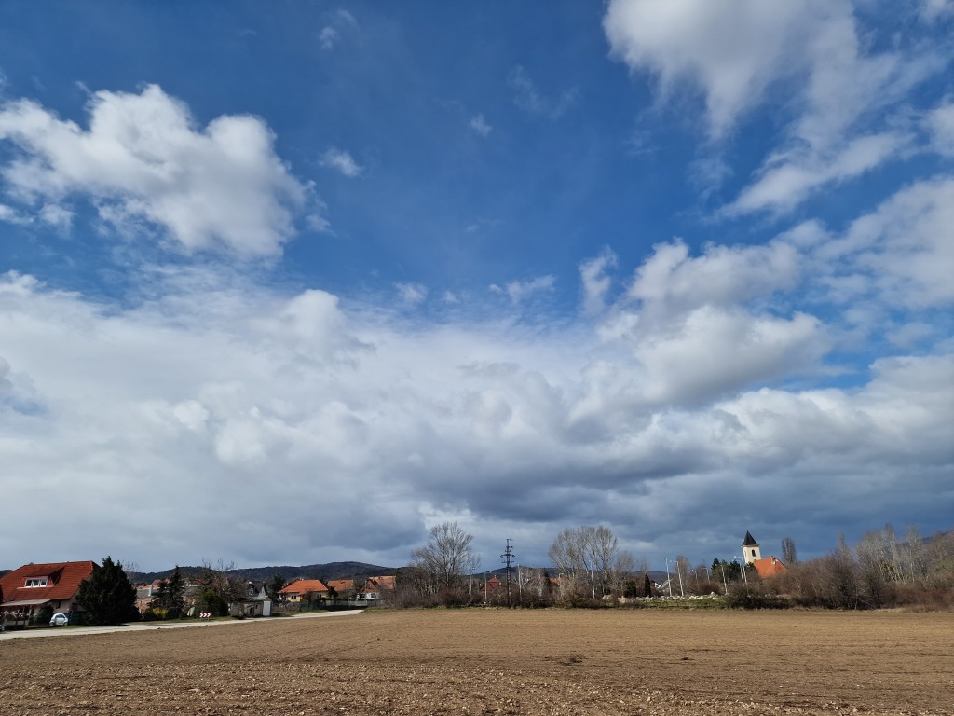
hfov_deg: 73.9
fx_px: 634
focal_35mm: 23
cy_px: 358
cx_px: 477
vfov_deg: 58.9
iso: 50
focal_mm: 6.4
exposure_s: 1/2720
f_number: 1.8
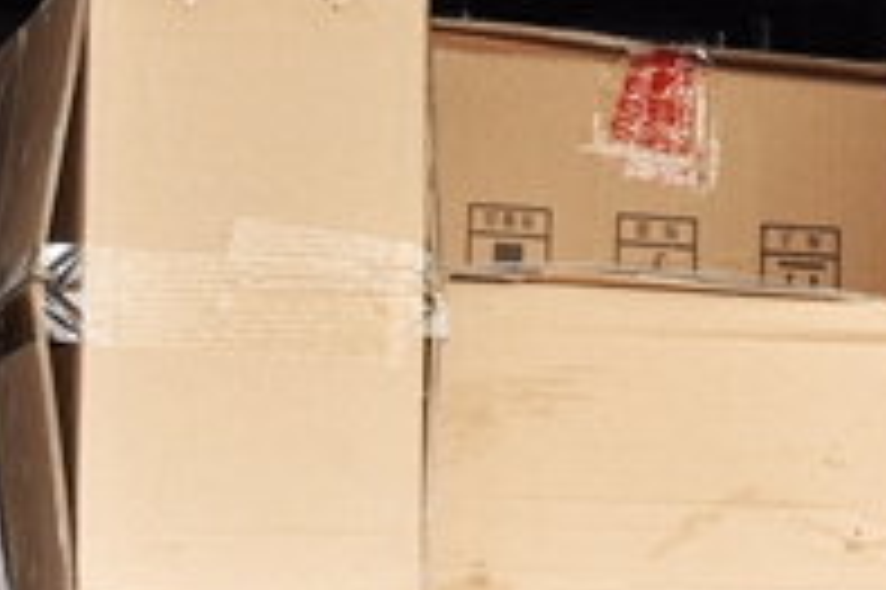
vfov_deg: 8.0
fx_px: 4180
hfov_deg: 12.0
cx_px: 747
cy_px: -9
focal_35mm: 170
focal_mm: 40
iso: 110
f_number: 5.6
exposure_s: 1/125
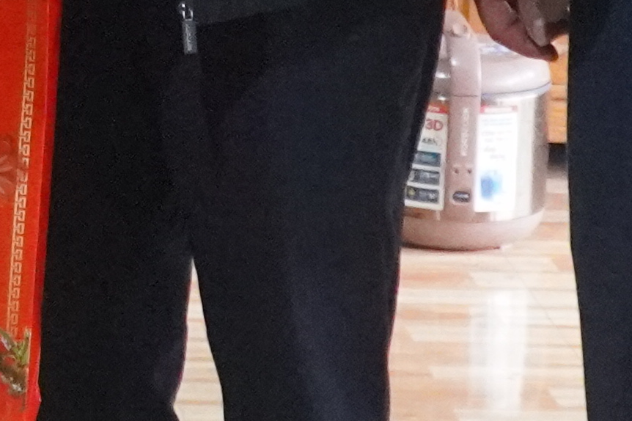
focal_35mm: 188
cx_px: -164
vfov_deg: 7.1
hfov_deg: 10.7
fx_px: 3299
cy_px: -384
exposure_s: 1/60
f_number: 4
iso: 6400
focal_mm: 18
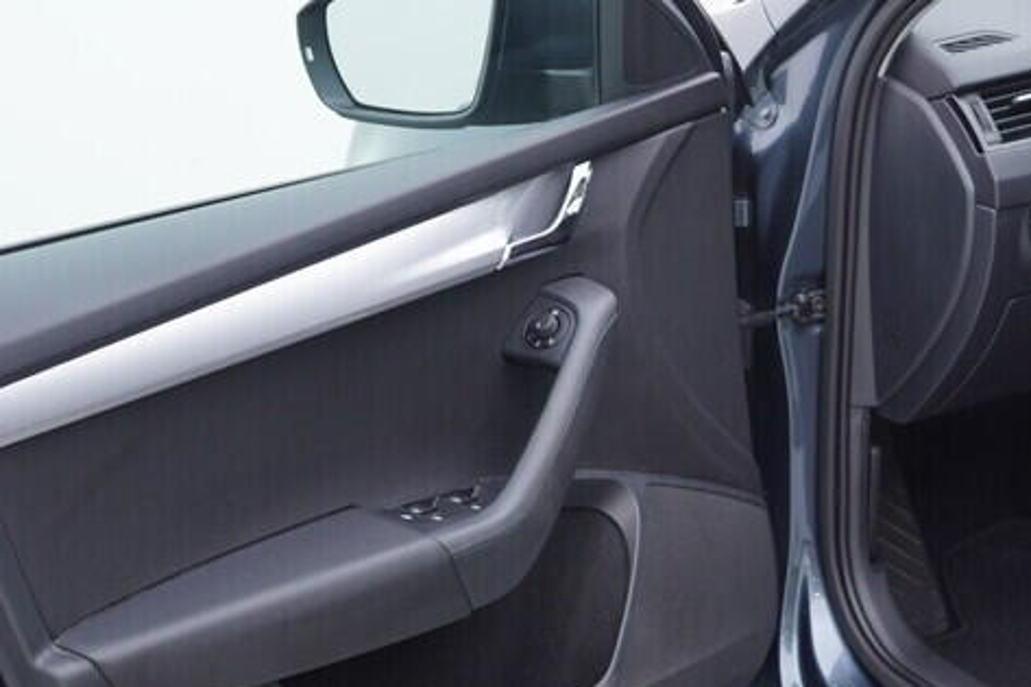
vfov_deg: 17.5
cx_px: 820
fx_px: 2233
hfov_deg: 25.6
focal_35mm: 78
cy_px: 396
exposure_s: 1/50
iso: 125
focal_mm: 24
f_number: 3.2
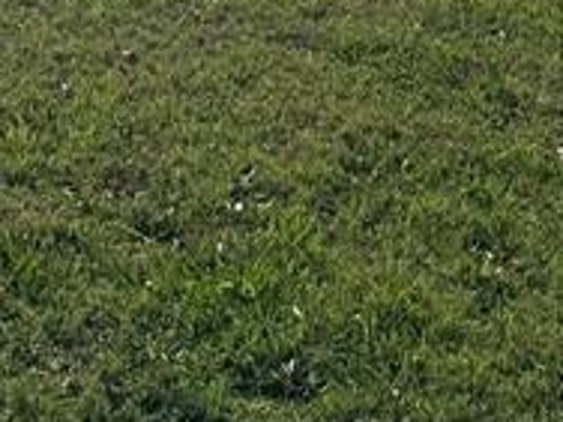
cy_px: -620
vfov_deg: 9.8
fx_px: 2131
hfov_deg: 14.9
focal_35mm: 131
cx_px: 39
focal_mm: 6.86
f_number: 1.78
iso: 80
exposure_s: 1/18519
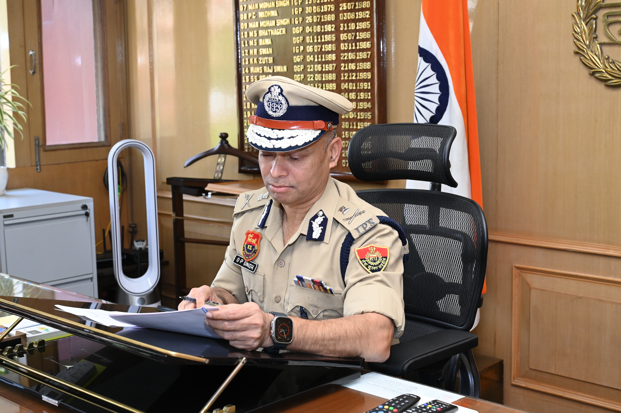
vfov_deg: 27.0
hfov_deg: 39.6
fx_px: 862
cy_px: 206
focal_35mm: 50
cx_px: 310
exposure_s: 1/125
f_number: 8
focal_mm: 50
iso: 2500
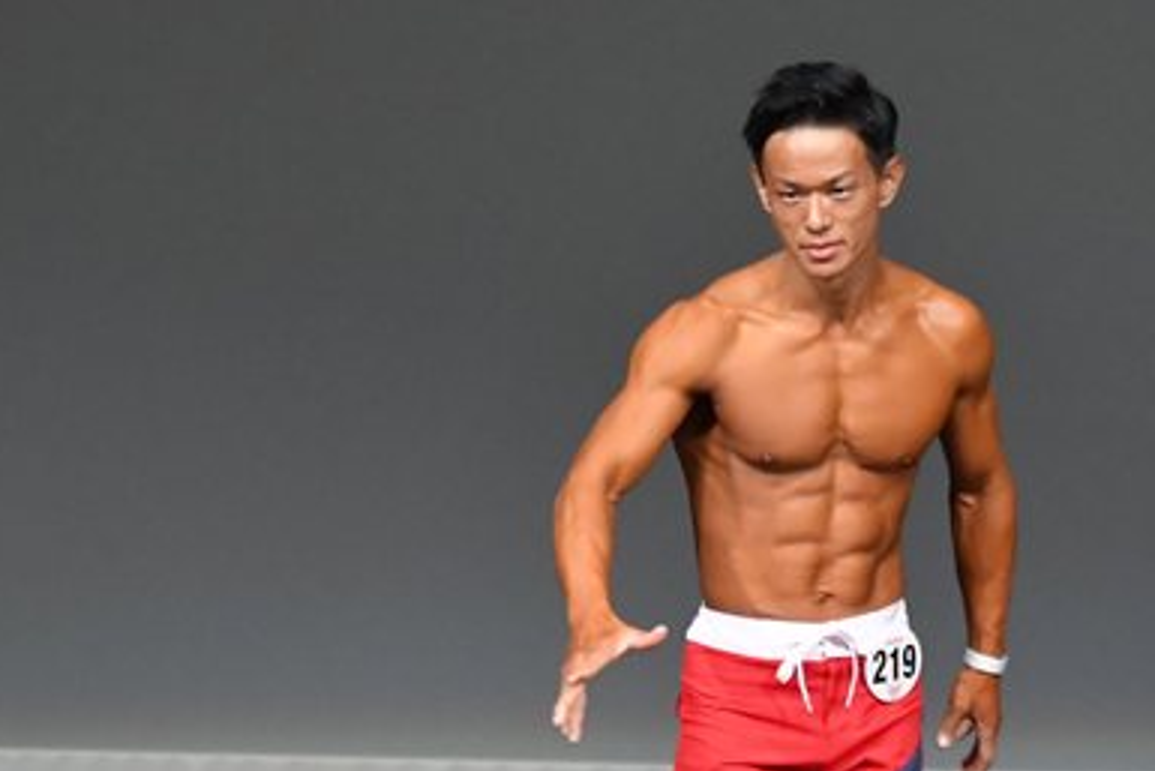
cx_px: 902
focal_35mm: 754
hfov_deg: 2.7
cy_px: 699
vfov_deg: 1.8
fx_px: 24199
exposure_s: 1/400
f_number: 5.6
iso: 5000
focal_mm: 250
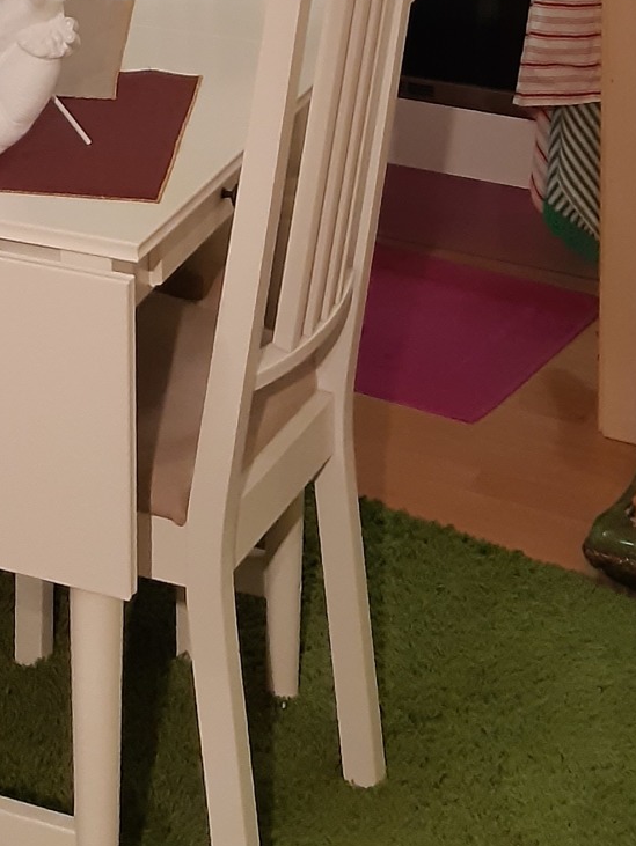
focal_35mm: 91
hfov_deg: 16.0
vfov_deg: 18.6
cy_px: -480
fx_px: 2227
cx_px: 28
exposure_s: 1/50
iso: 250
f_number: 1.7
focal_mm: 3.92
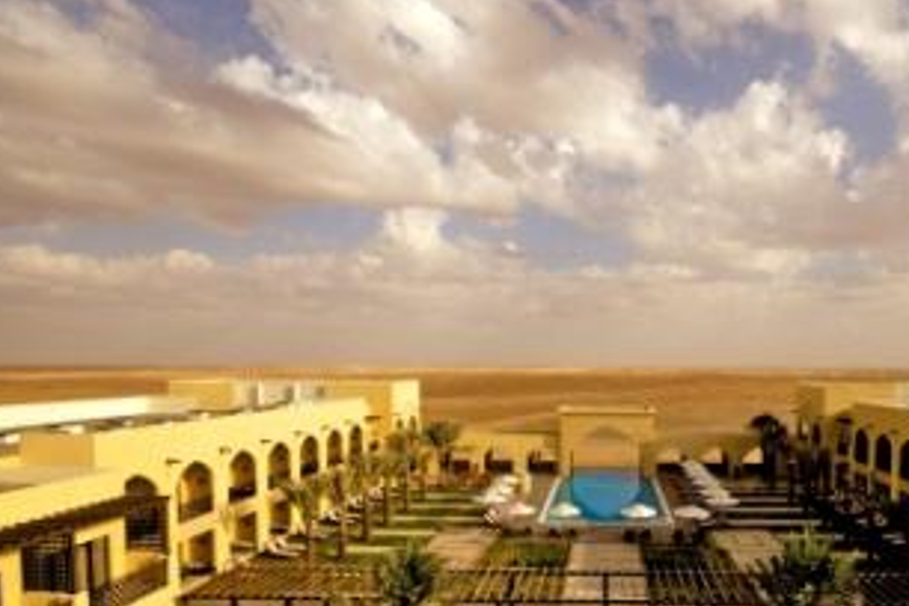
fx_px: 555
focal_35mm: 22
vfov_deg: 56.4
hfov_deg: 76.4
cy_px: 386
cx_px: 597
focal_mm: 10
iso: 100
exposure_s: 1/250
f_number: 10
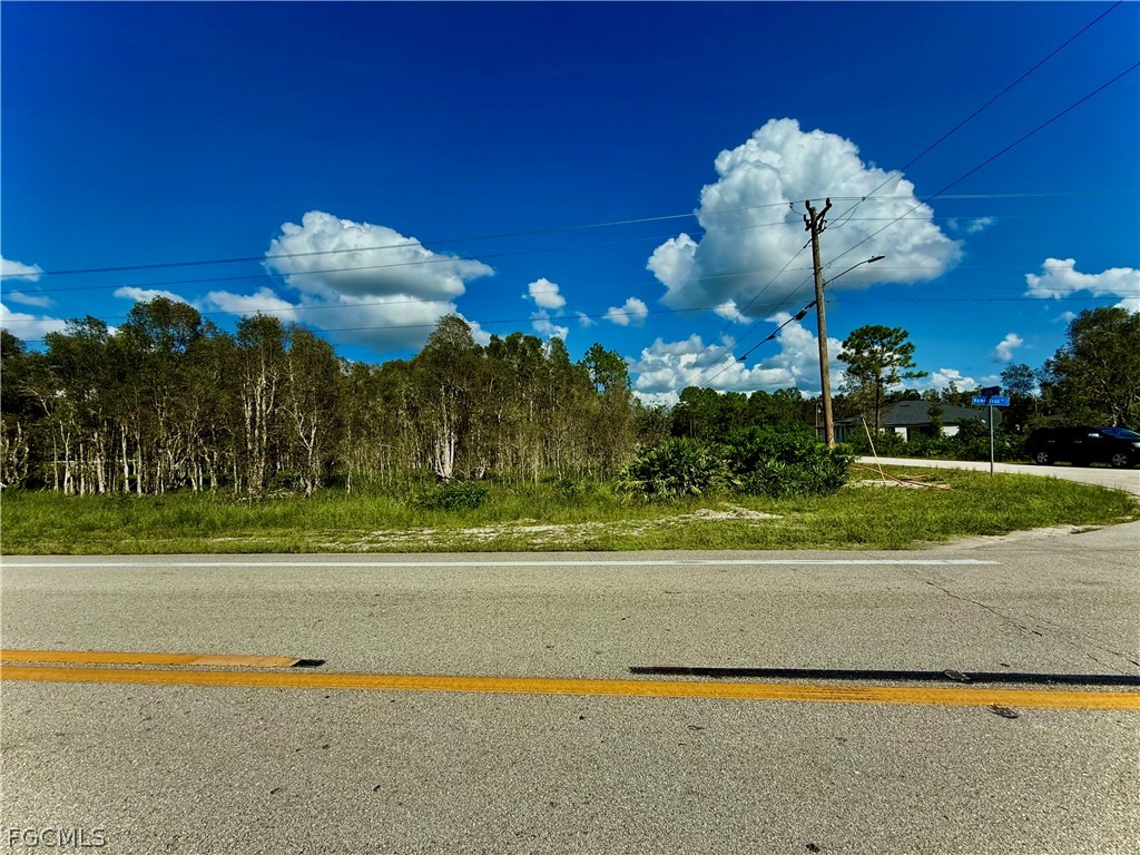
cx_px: 570
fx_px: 461
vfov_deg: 85.7
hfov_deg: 102.1
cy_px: 428
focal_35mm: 14
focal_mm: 2.22
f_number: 2.2
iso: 50
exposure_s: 1/3289
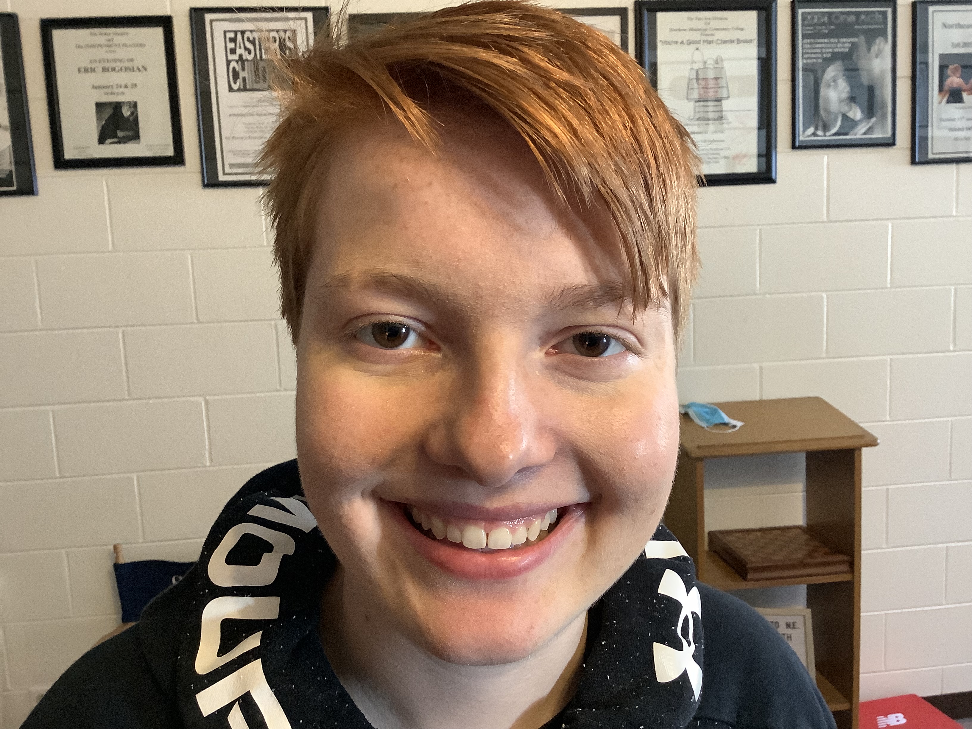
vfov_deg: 45.4
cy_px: 364
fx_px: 870
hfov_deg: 58.4
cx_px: 486
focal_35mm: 31
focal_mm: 3.3
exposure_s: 1/40
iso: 250
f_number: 2.4
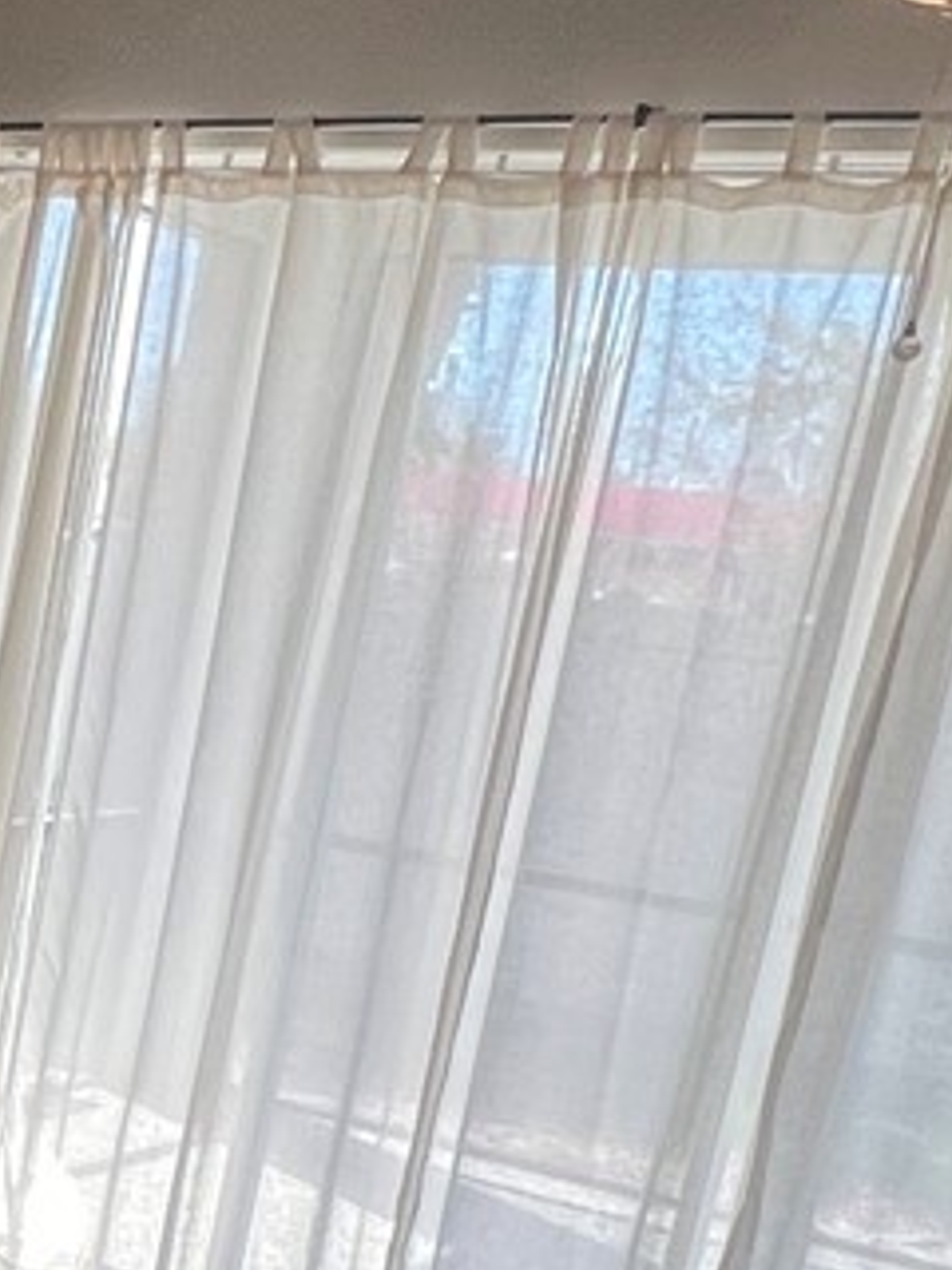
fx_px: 2383
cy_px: 1083
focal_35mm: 65
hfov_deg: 18.3
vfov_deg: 28.9
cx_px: -718
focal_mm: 1.57
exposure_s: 1/120
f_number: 1.8
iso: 80
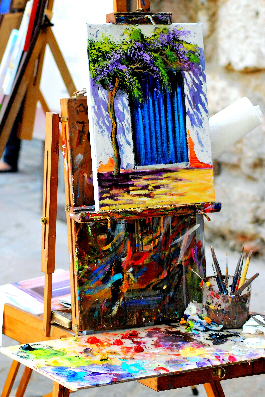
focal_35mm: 105
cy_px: 198
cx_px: 132
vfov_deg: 19.5
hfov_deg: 13.0
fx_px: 1159
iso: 1600
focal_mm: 70
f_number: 5.6
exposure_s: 1/500
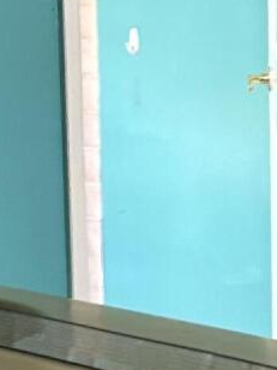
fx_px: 1803
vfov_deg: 11.7
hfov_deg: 8.8
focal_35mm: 169
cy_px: 204
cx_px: 144
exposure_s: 1/60
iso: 160
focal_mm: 5.96
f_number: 1.6
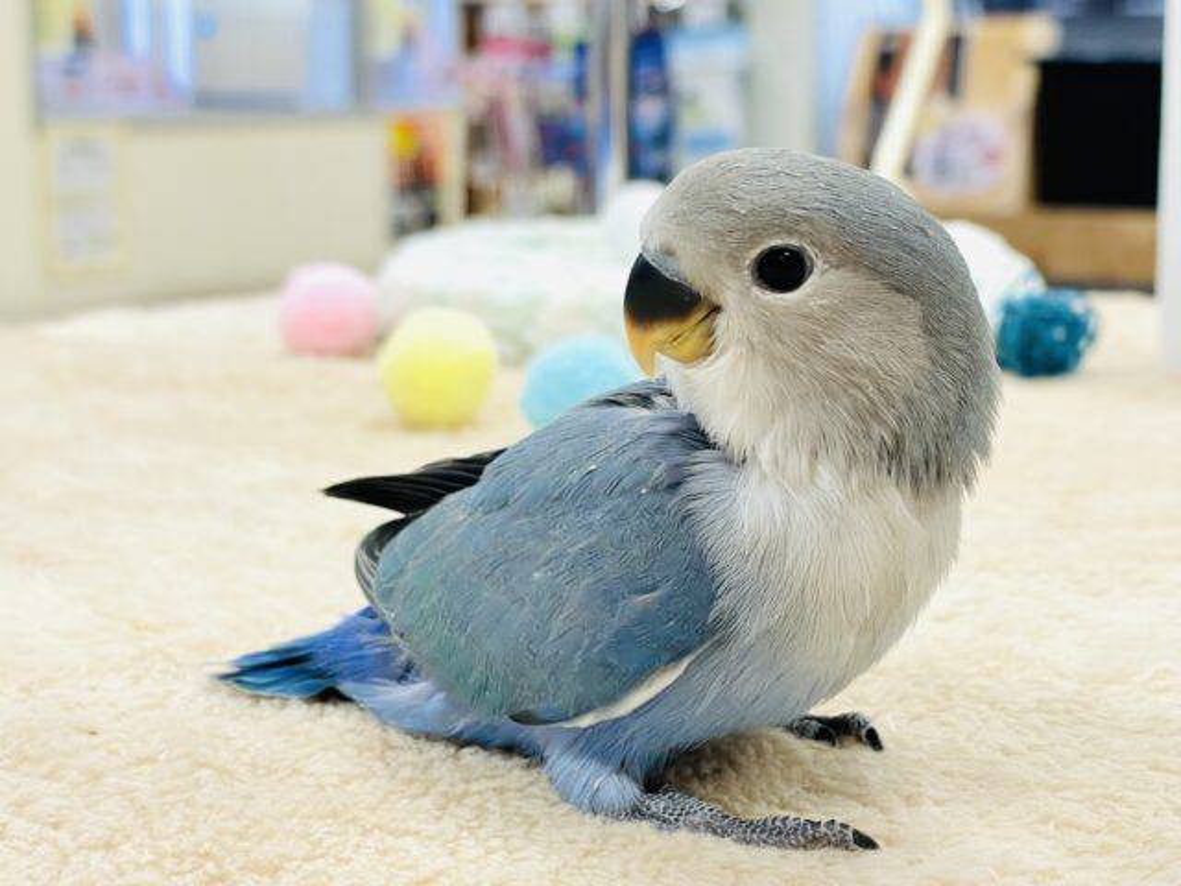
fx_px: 1774
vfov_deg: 28.0
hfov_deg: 36.8
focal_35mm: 52
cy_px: 443
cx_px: 590
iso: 80
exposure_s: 1/99
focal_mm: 6
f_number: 2
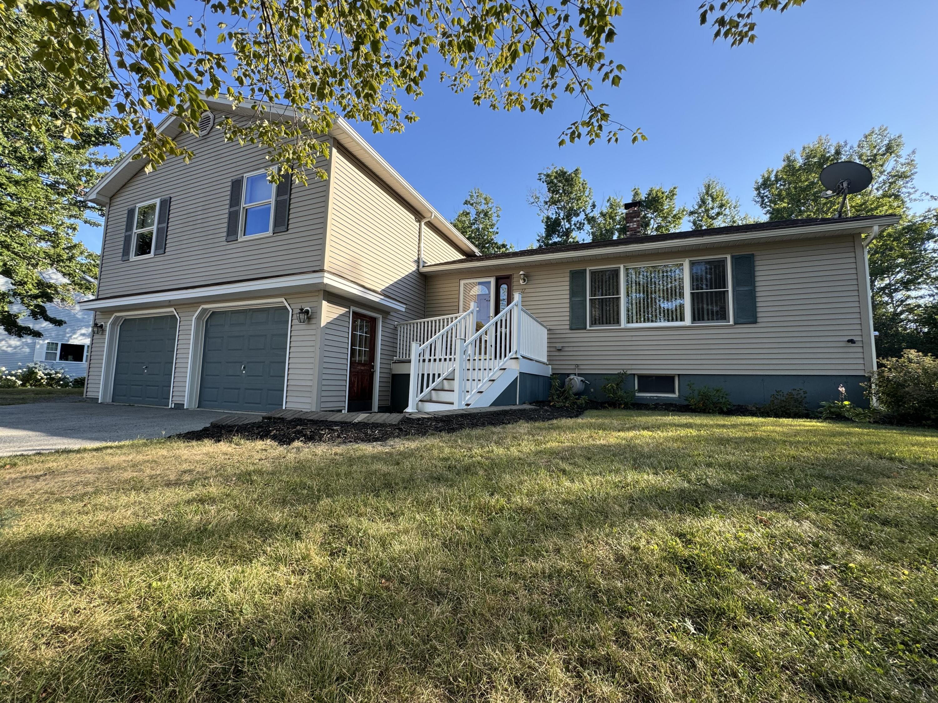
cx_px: 469
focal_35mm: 14
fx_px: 379
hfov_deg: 102.1
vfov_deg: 85.7
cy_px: 352
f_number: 2.2
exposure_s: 1/401
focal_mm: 2.22
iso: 40
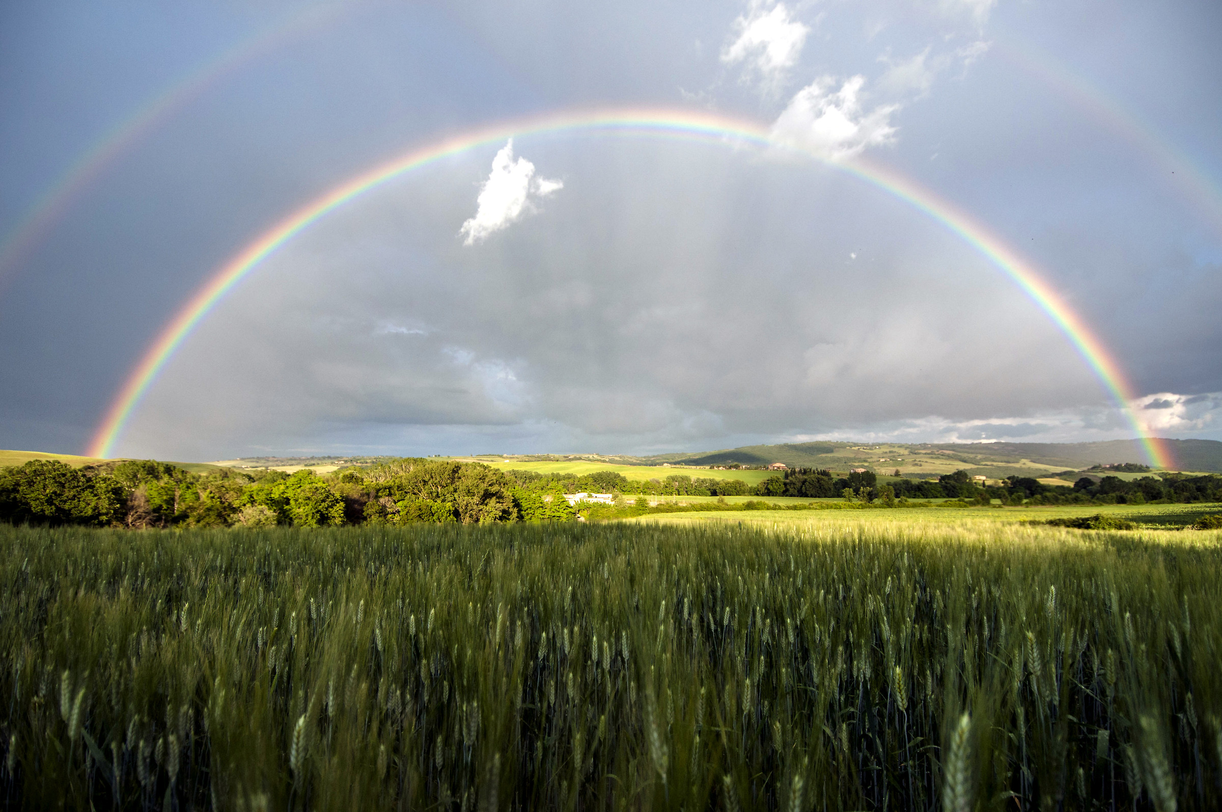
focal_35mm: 18
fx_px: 610
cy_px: 406
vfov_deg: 67.2
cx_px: 611
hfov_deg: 90.1
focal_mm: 12
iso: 200
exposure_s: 1/1000
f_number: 4
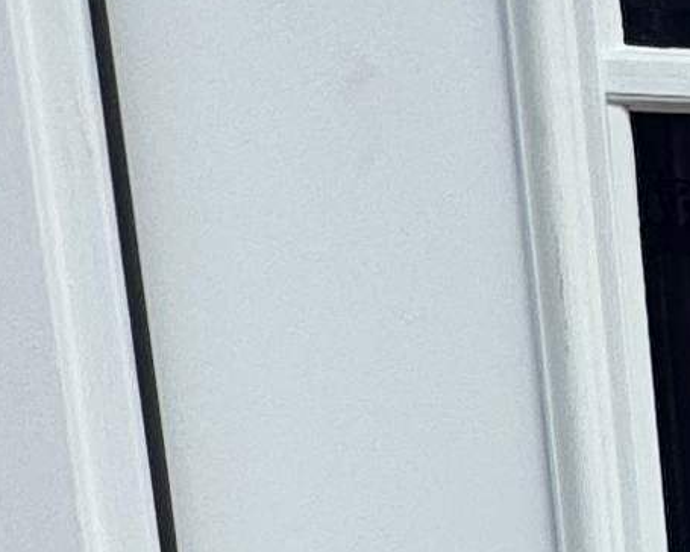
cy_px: 833
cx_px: 1692
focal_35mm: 121
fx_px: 2471
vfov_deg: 12.1
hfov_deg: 12.3
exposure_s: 1/600
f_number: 2.2
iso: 40
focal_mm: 2.22
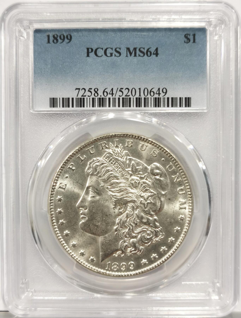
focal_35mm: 54
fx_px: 498
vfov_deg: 35.4
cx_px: 120
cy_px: 159
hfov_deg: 27.2
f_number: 16
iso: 125
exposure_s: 1/100
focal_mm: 5.56
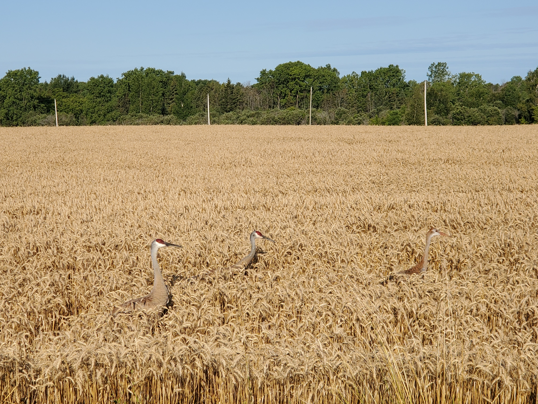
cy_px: 202
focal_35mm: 52
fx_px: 808
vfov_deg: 28.0
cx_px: 269
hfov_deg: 36.8
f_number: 2.4
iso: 50
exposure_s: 1/937
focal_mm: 6
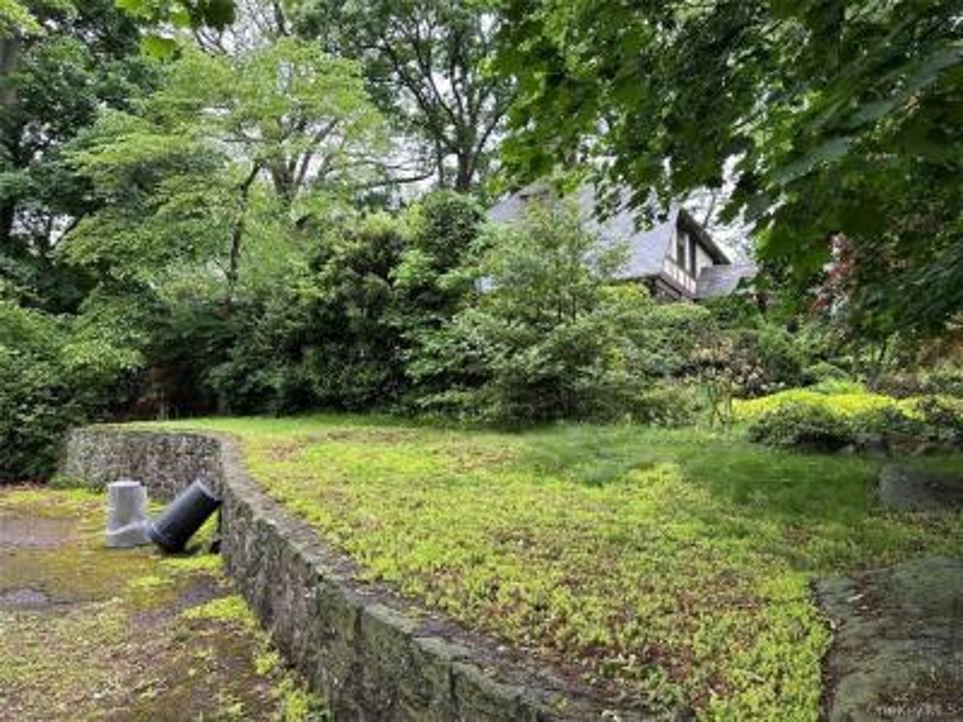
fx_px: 668
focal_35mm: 24
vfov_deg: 56.8
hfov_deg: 71.6
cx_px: 482
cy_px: 361
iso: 80
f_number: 1.78
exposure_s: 1/303
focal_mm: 6.86
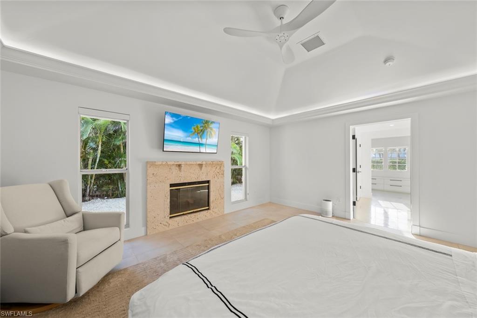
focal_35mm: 13
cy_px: 159
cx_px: 238
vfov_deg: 85.4
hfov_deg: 108.3
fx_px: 172
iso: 160
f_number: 10
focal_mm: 13
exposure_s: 1/1.25
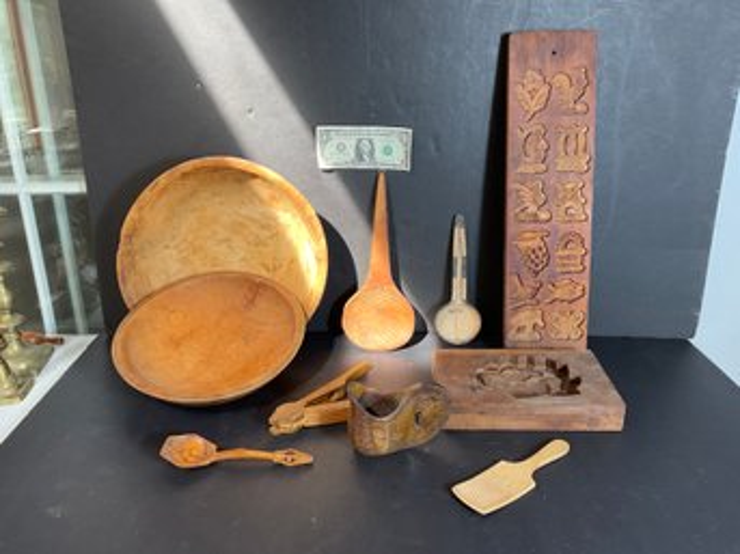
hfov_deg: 61.7
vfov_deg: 48.2
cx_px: 370
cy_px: 277
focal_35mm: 29
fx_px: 620
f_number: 1.8
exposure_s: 1/60
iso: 40
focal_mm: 3
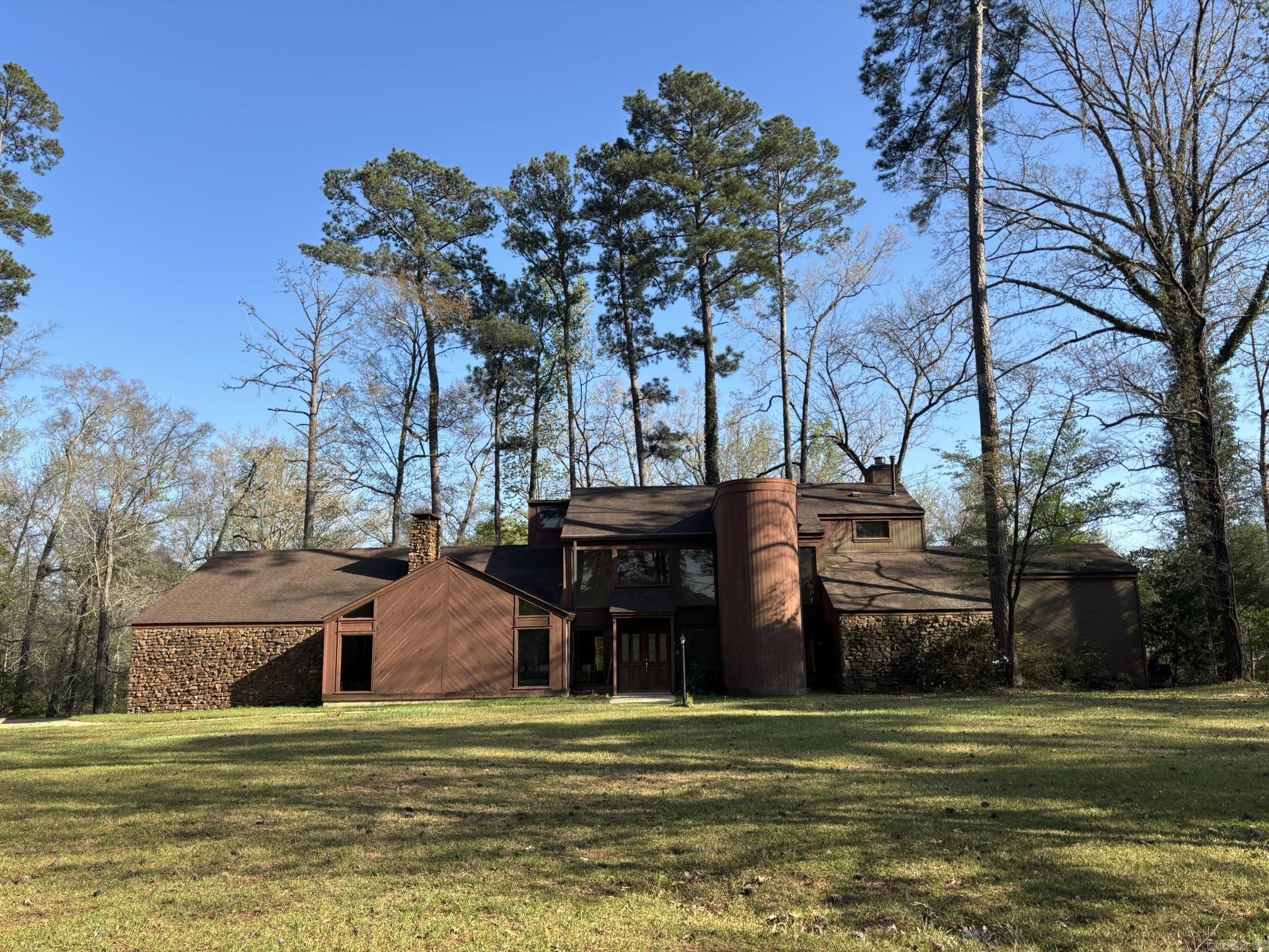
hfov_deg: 67.3
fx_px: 953
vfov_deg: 53.1
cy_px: 476
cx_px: 634
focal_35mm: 26
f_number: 1.6
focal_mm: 5.96
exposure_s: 1/1590
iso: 50
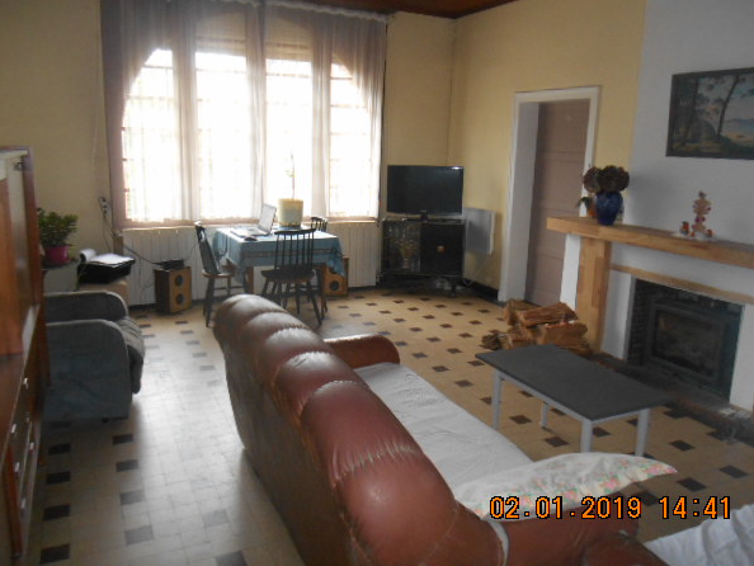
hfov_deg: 63.4
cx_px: 374
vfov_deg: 49.8
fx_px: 610
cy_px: 269
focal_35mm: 28
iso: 360
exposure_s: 1/25
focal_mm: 4.7
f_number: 3.4
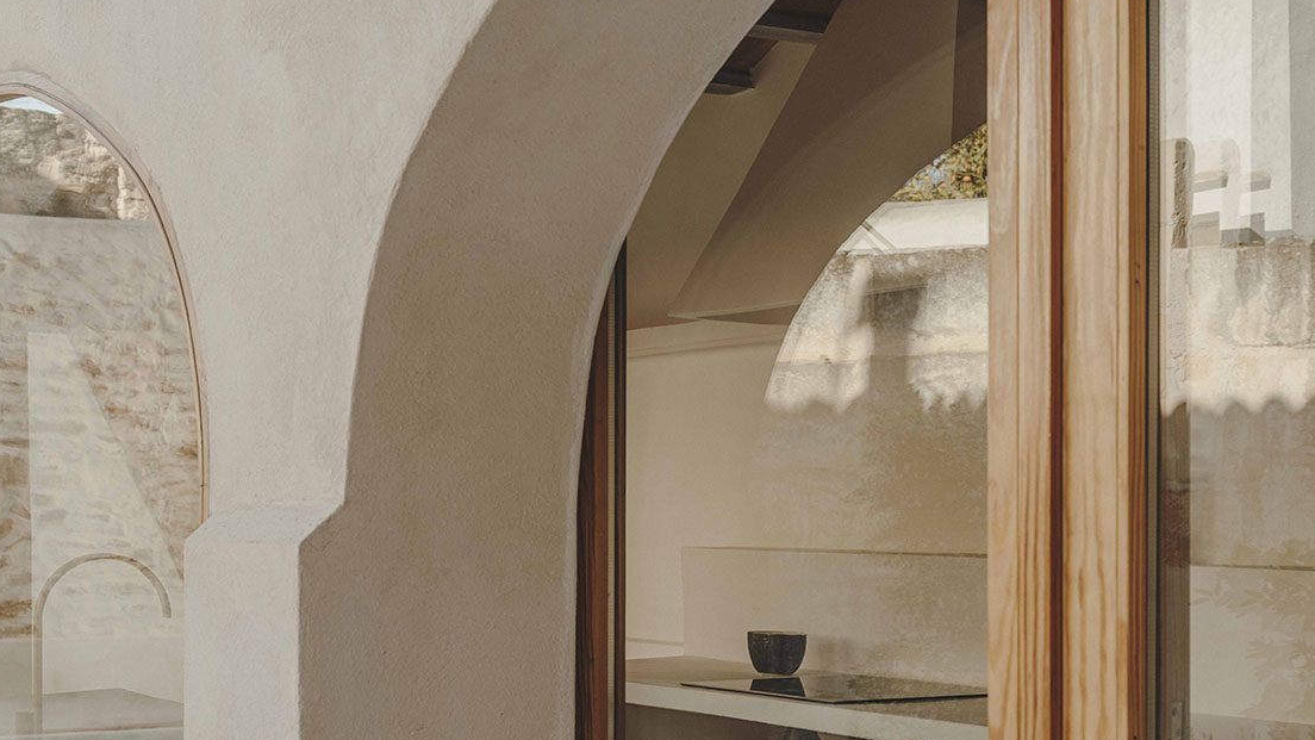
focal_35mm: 58
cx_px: 666
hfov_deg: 36.0
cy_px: 483
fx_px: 2022
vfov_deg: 20.7
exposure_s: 1/80
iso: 400
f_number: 11
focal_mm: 61.8
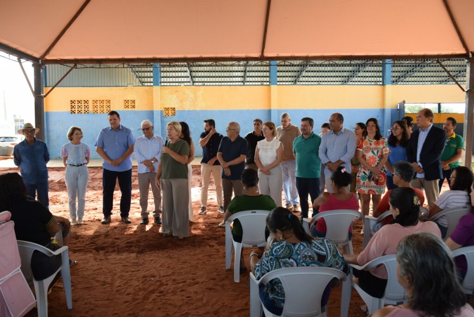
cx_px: 237
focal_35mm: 33
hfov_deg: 57.2
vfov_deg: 40.1
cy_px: 158
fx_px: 435
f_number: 5.6
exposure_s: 1/125
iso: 400
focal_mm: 22
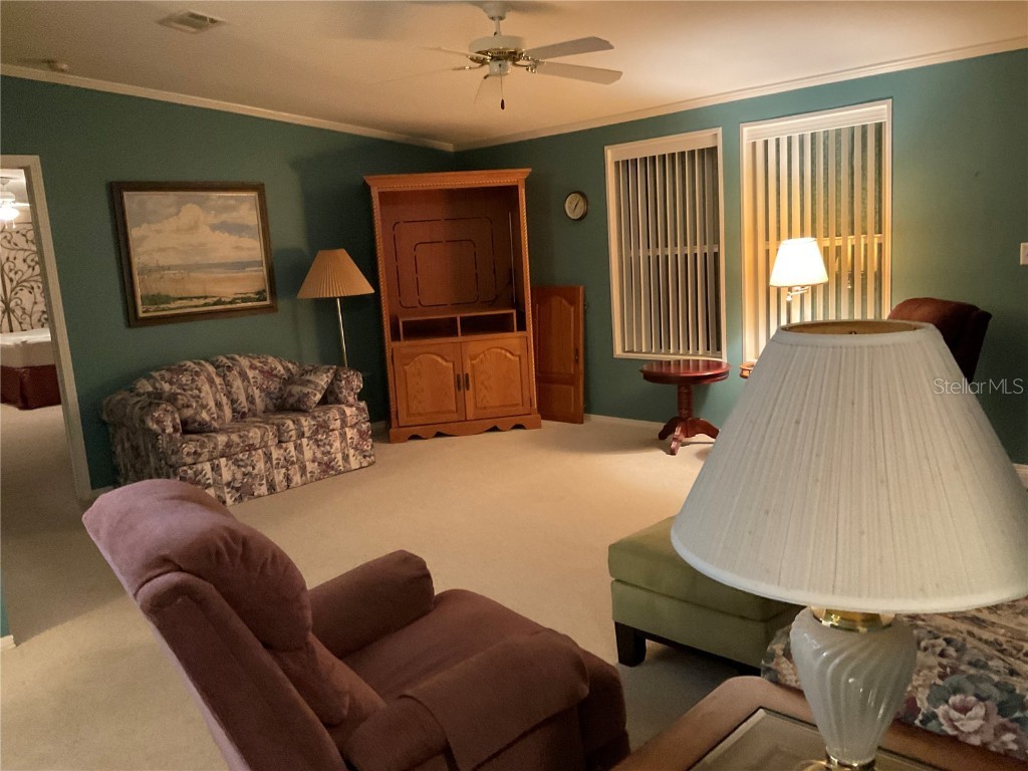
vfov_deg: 48.2
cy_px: 386
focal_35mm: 29
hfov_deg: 61.7
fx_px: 861
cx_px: 514
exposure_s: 1/30
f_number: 1.8
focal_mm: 3
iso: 400
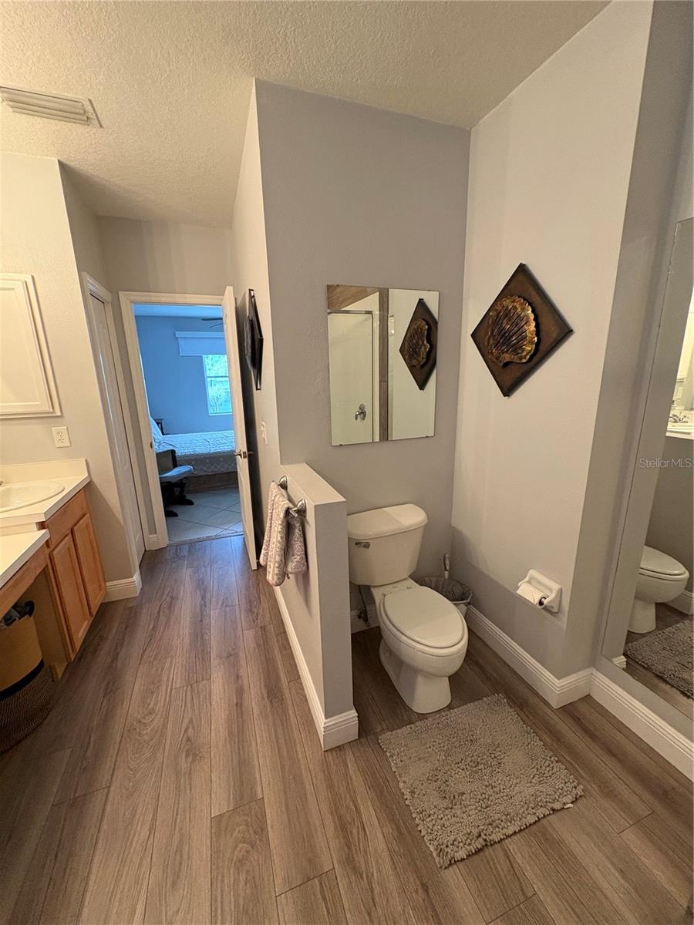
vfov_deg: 102.1
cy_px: 462
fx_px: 374
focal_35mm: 14
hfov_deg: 85.7
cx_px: 347
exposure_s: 1/60
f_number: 2.2
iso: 400
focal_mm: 2.22
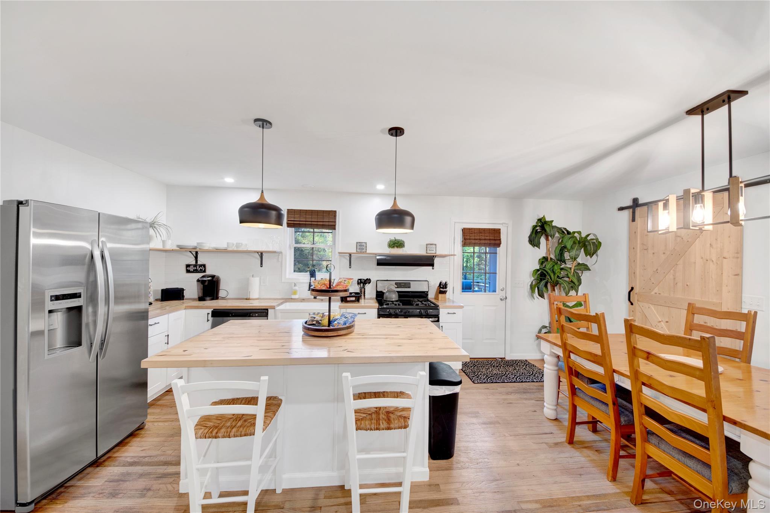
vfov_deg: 90.0
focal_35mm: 12
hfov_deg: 112.6
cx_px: 385
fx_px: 257
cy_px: 256
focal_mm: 8
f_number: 8
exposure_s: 1/4
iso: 100
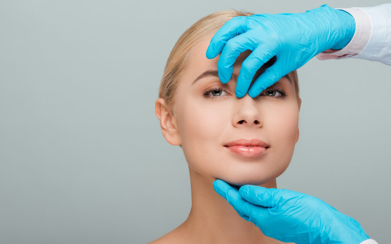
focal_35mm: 108
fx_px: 1151
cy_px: 131
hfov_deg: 19.3
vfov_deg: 12.1
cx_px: 195
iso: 200
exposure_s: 1/200
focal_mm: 105
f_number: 14
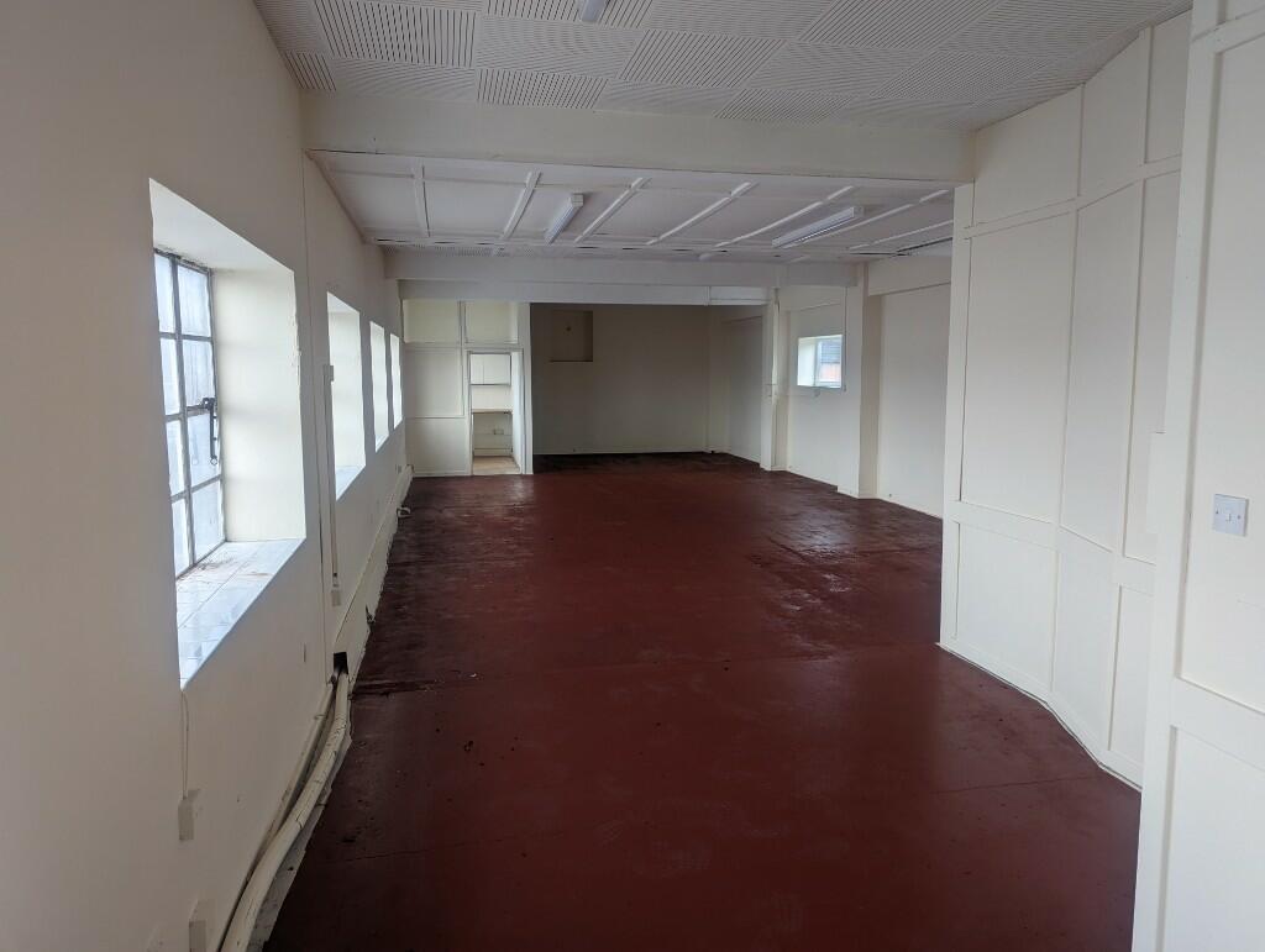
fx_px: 878
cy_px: 476
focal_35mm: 24
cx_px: 632
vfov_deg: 56.9
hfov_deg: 71.5
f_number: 1.85
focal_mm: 6.81
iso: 32
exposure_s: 1/69.5
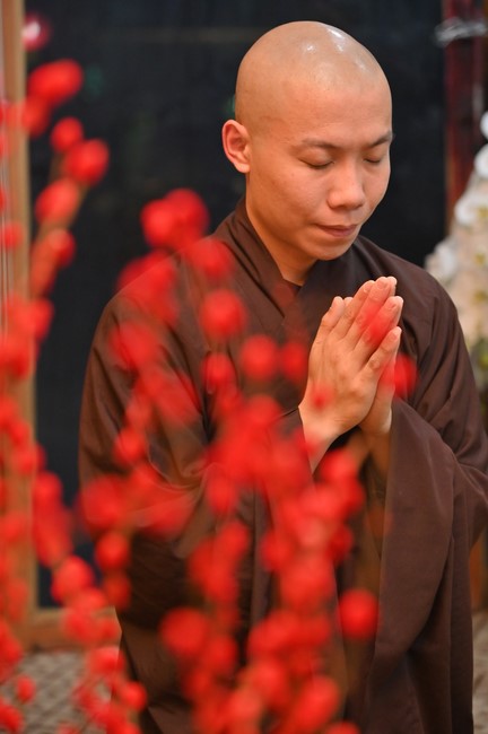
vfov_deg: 17.1
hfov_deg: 11.4
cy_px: 367
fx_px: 2445
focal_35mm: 120
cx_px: 244
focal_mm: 120
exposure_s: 1/100
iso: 2000
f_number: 5
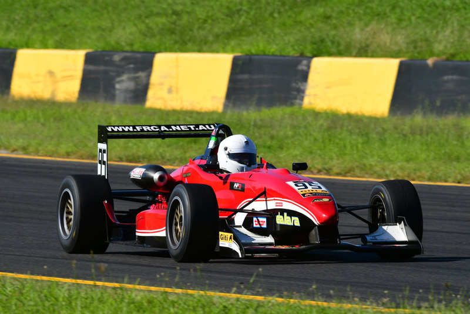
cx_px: 235
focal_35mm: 675
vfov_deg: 2.0
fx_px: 8815
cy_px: 157
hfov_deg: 3.1
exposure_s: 1/640
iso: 500
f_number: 13
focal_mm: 450
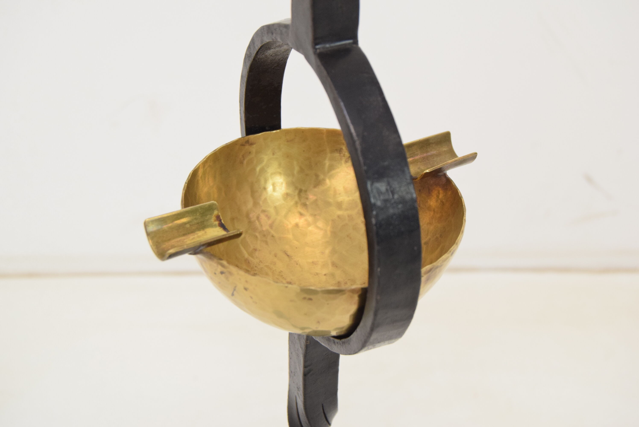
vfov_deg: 23.8
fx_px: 1013
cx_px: 320
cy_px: 214
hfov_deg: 35.0
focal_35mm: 57
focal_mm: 38
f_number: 7.1
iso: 1600
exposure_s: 1/200
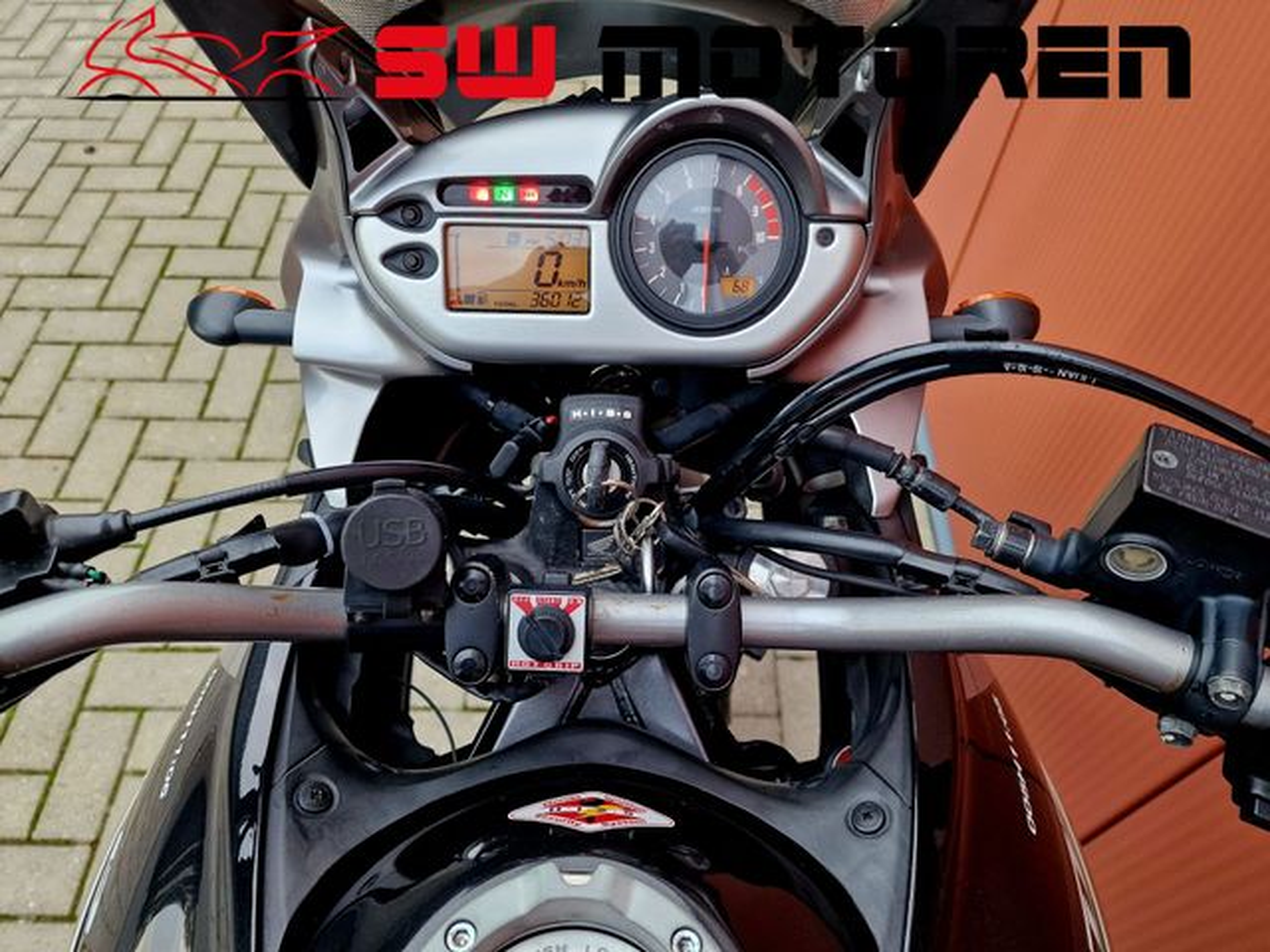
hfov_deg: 73.9
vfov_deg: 58.9
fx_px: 844
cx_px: 635
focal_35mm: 23
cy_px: 476
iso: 200
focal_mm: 6.4
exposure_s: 1/100
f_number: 1.8
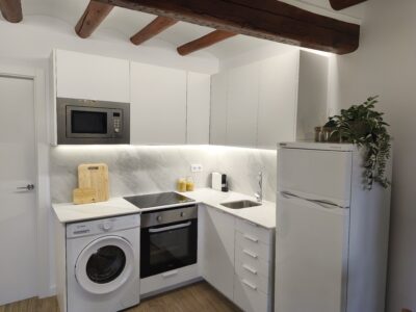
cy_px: 156
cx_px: 208
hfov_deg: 73.9
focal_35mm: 23
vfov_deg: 58.9
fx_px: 276
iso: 160
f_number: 1.65
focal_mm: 6.18
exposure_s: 1/99.9
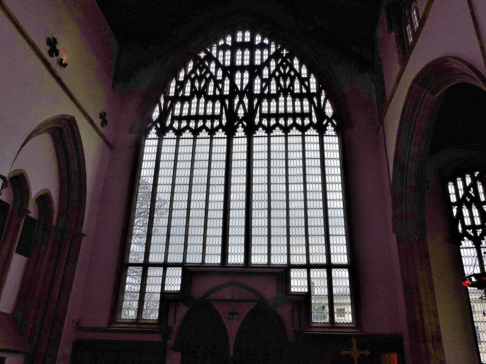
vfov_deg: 46.8
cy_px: 182
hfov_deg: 60.0
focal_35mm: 30
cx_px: 243
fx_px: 421
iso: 100
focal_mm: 5.4
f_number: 3.1
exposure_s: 1/400
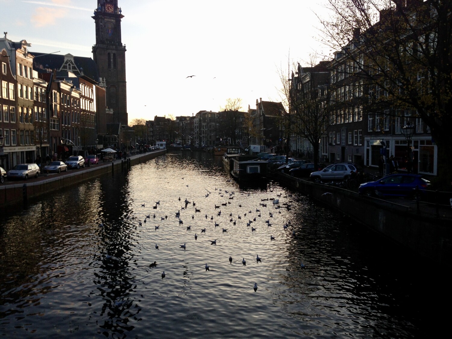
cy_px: 170
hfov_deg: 55.4
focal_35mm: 33
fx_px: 431
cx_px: 226
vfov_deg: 42.9
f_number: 2.4
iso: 64
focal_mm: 4.13
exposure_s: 1/157
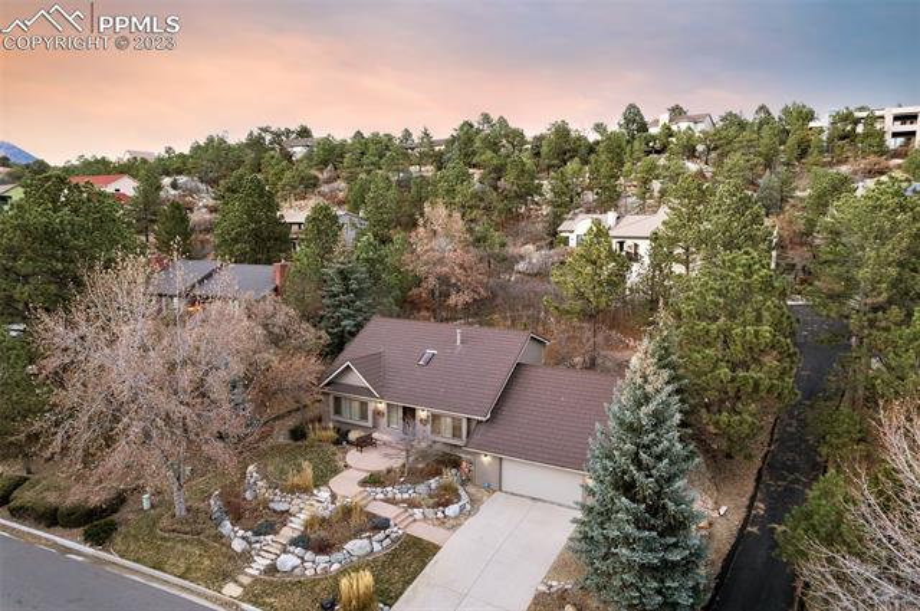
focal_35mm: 22
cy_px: 306
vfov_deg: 57.1
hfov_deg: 78.7
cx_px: 460
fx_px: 562
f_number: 2.8
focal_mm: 8.38
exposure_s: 1/25
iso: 100
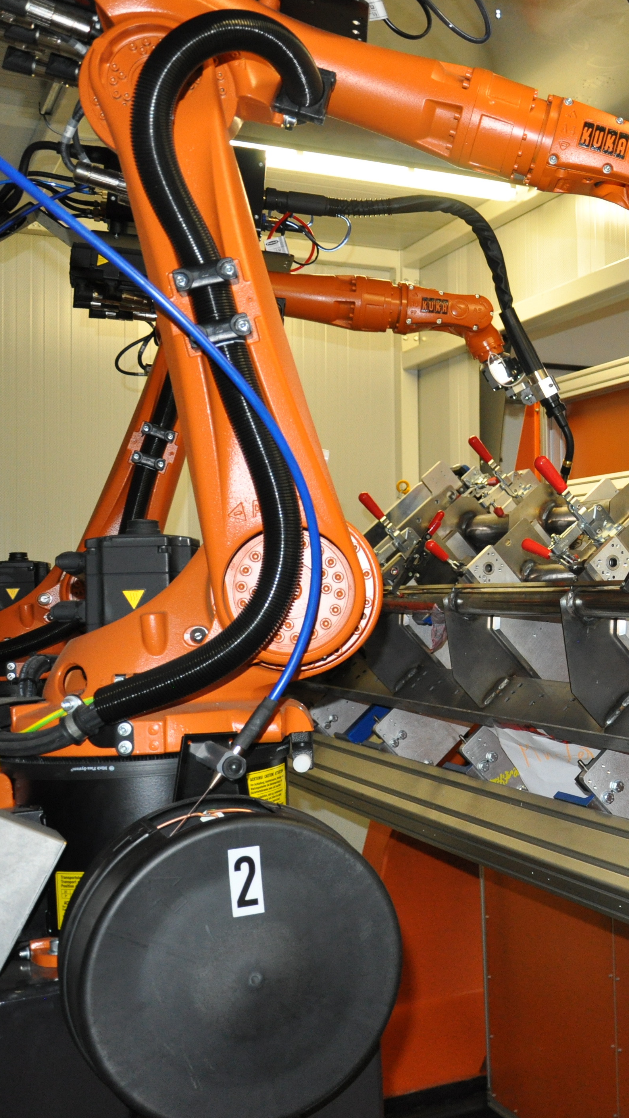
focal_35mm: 43
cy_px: 553
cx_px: 741
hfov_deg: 25.1
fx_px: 1275
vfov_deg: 47.4
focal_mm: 18
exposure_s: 1/60
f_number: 3.5
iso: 800
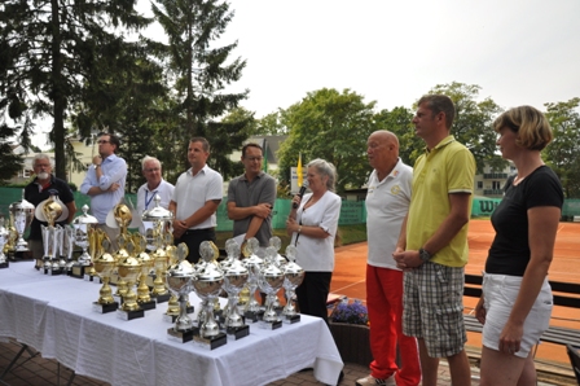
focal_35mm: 27
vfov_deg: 47.9
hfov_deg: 67.4
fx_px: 435
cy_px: 193
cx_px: 290
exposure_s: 1/1600
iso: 400
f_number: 5.6
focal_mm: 18
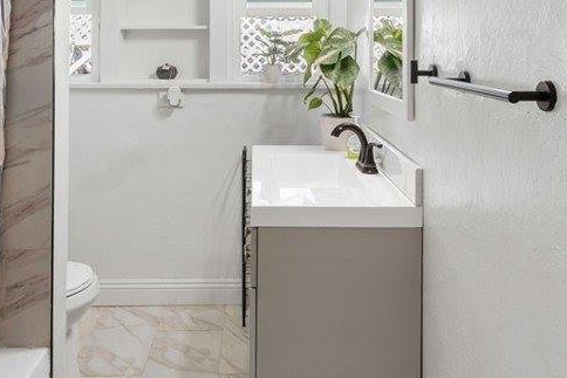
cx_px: 269
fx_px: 567
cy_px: 44
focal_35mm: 36
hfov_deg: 53.1
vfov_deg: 35.0
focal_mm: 17
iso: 400
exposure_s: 1/40
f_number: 5.6
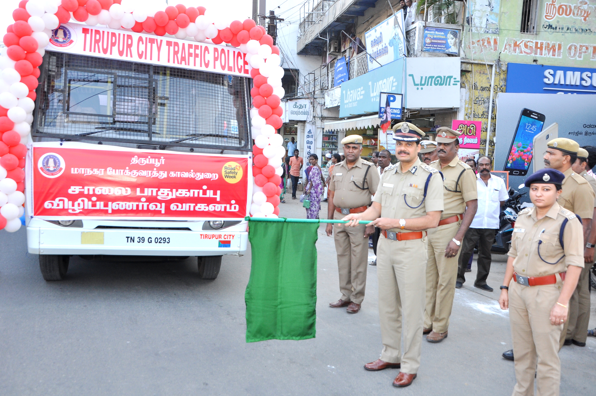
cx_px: 298
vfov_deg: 39.9
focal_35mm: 33
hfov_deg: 57.3
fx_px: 546
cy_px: 198
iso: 400
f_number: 5.6
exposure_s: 1/125
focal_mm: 22
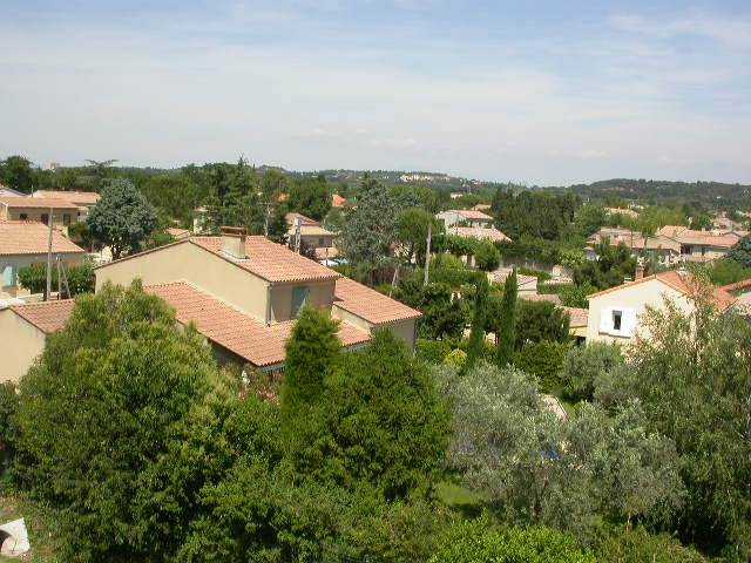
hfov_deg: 49.0
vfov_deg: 37.7
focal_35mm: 38
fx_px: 824
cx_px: 376
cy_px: 282
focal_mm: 7.85
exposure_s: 1/285
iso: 100
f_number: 7.5
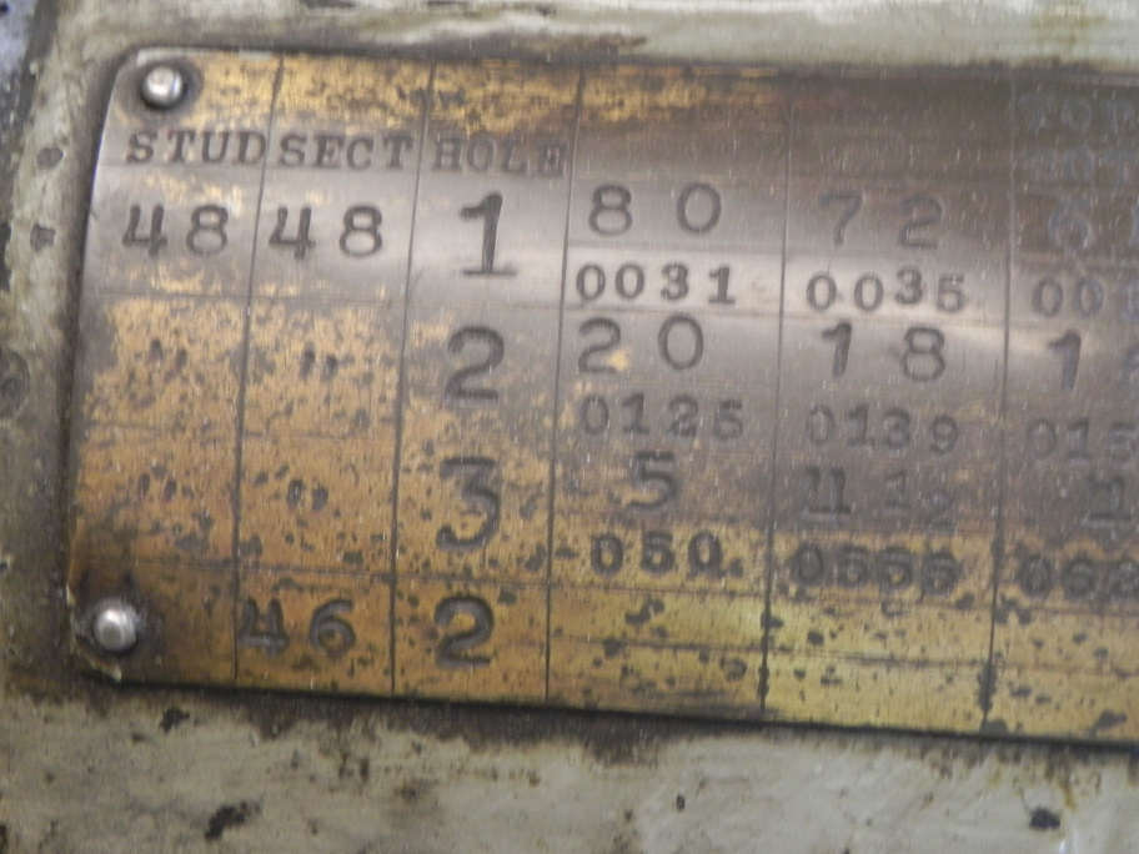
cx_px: 570
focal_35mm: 66
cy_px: 427
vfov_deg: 22.3
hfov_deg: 29.4
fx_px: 2172
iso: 400
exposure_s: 1/20.7
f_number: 3.5
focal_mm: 11.8
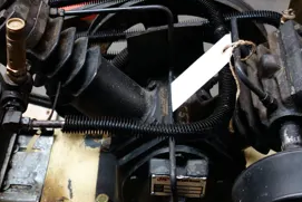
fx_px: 537
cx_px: 87
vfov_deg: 21.3
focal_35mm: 64
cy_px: 114
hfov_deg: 31.0
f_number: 1.8
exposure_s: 1/30
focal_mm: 10.4
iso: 250
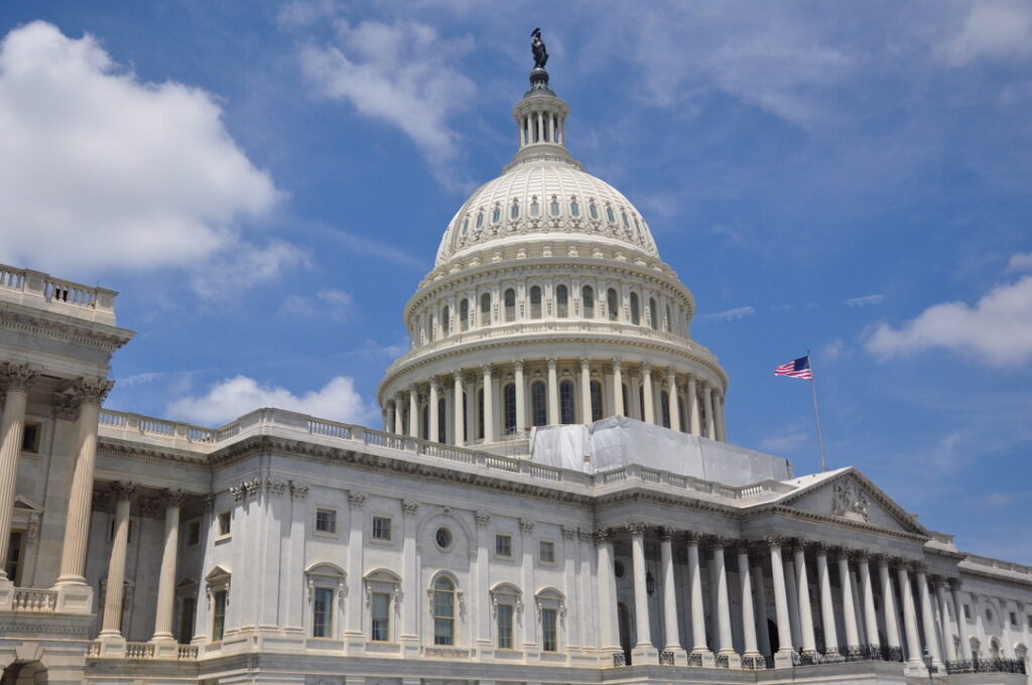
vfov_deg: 34.1
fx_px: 1117
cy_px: 342
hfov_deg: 49.6
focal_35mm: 39
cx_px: 516
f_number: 4
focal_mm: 26
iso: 280
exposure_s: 1/4000
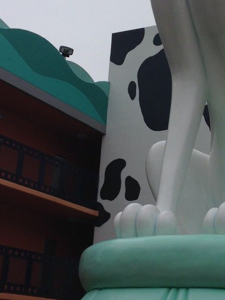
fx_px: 702
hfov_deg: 18.1
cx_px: 179
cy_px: 92
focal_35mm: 81
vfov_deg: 24.0
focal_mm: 4.12
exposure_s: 1/1550
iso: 50
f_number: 2.4
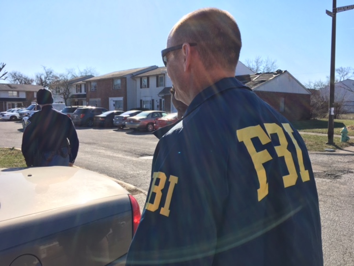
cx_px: 177
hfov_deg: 61.7
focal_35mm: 29
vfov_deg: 48.2
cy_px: 133
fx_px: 297
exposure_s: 1/1068
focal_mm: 4.15
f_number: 2.2
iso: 25
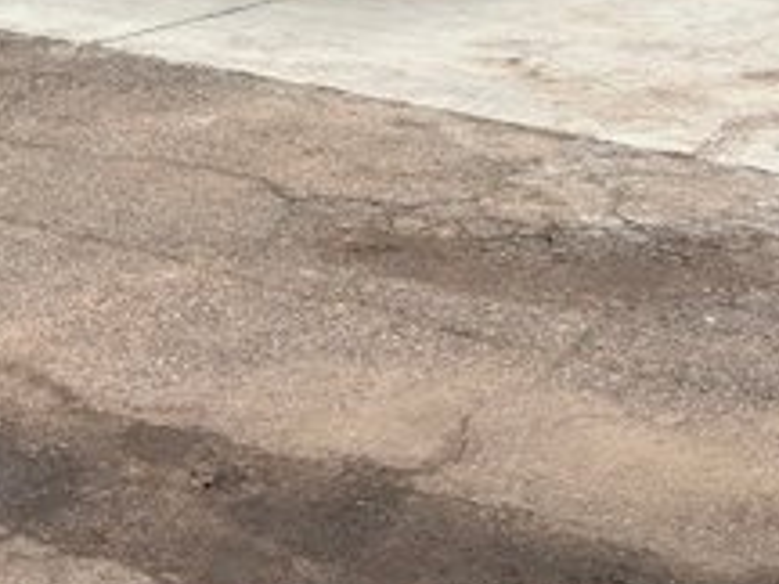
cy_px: -240
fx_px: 1710
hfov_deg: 25.2
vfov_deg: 17.7
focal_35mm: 76
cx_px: 139
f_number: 1.6
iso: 50
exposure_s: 1/4950
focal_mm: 5.96
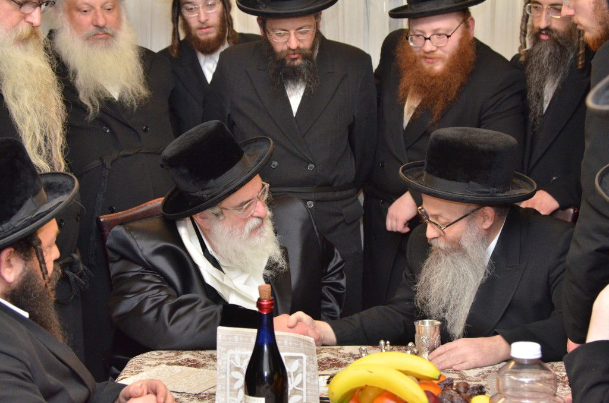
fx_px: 1418
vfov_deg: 16.2
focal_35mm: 84
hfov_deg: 24.2
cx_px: 304
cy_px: 202
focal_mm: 56
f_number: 5.3
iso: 1600
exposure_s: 1/100
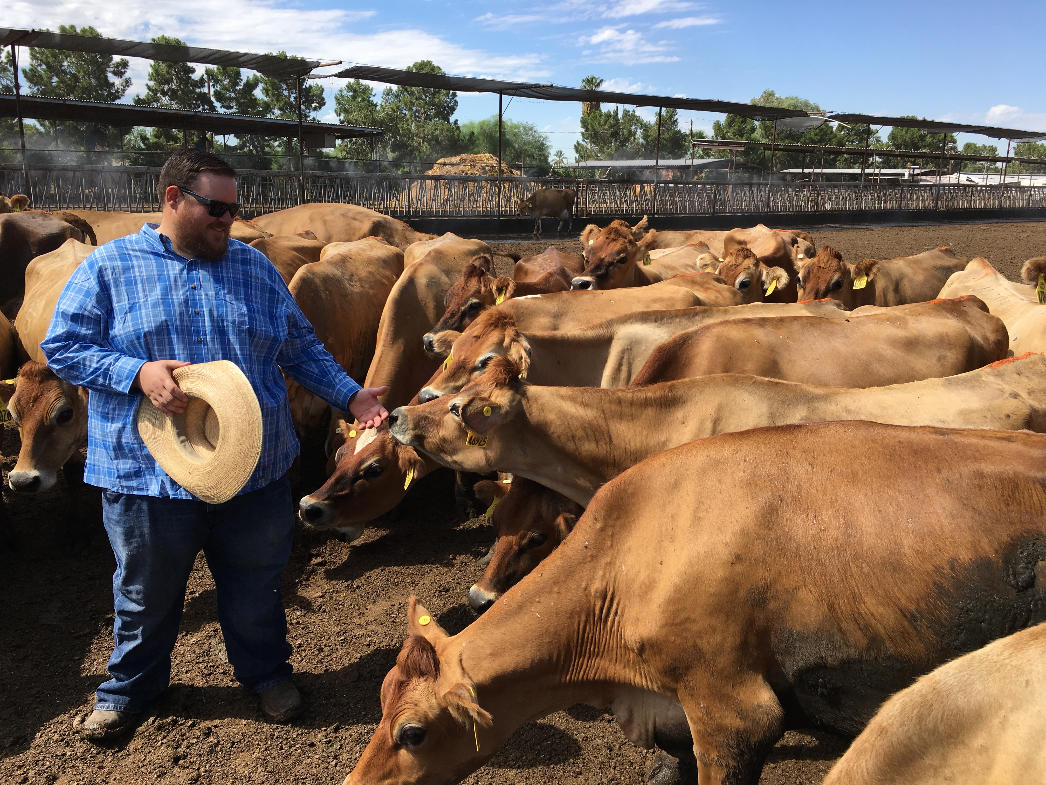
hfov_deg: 61.7
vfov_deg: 48.2
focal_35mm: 29
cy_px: 392
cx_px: 523
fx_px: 876
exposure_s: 1/1241
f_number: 2.2
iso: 25
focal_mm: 4.15
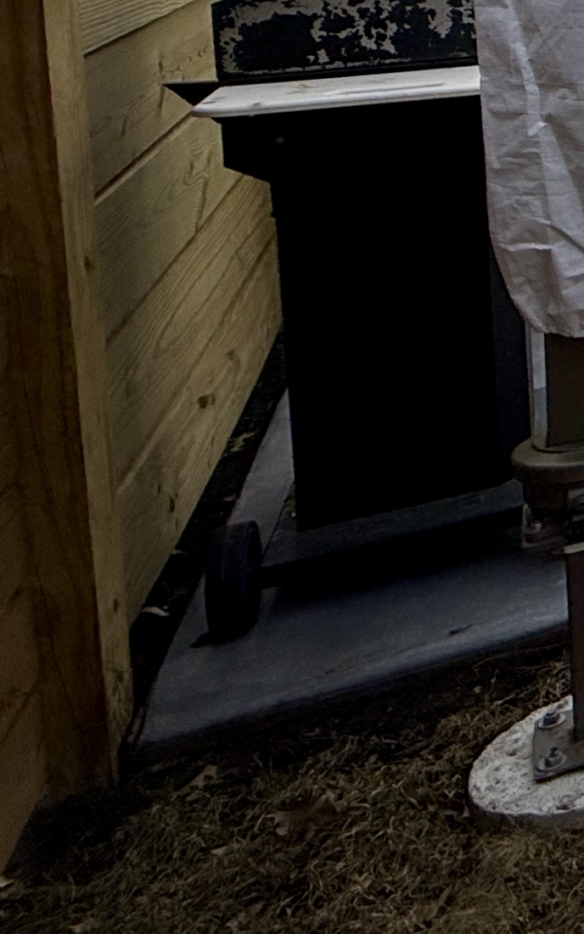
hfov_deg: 13.8
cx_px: 1501
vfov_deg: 32.9
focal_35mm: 54
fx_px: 1375
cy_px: -92
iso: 50
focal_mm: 2.22
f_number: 2.2
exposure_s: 1/1745
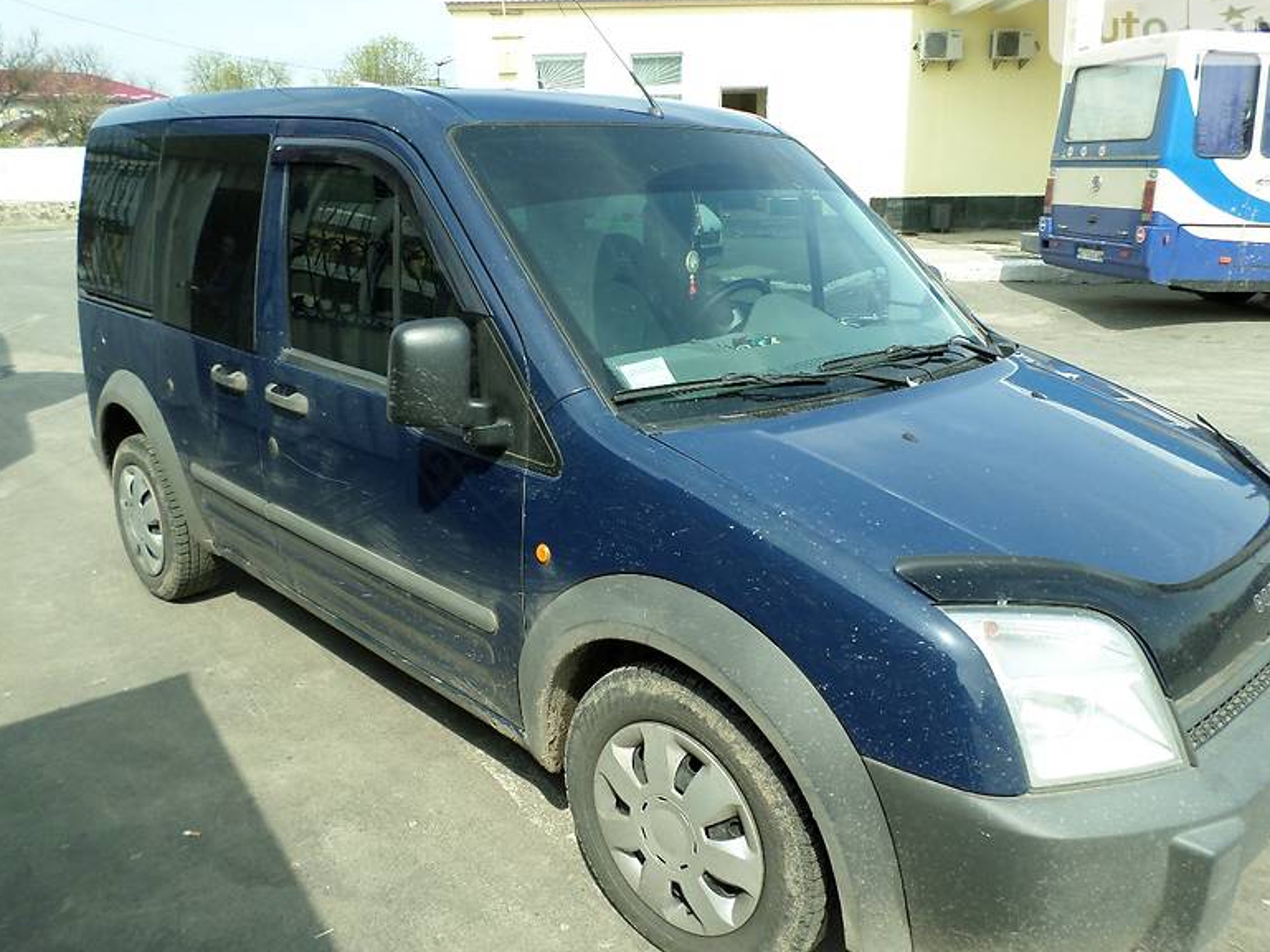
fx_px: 954
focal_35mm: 26
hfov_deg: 67.3
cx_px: 651
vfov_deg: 53.1
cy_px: 470
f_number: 2.5
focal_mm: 4.5
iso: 80
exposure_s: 1/750
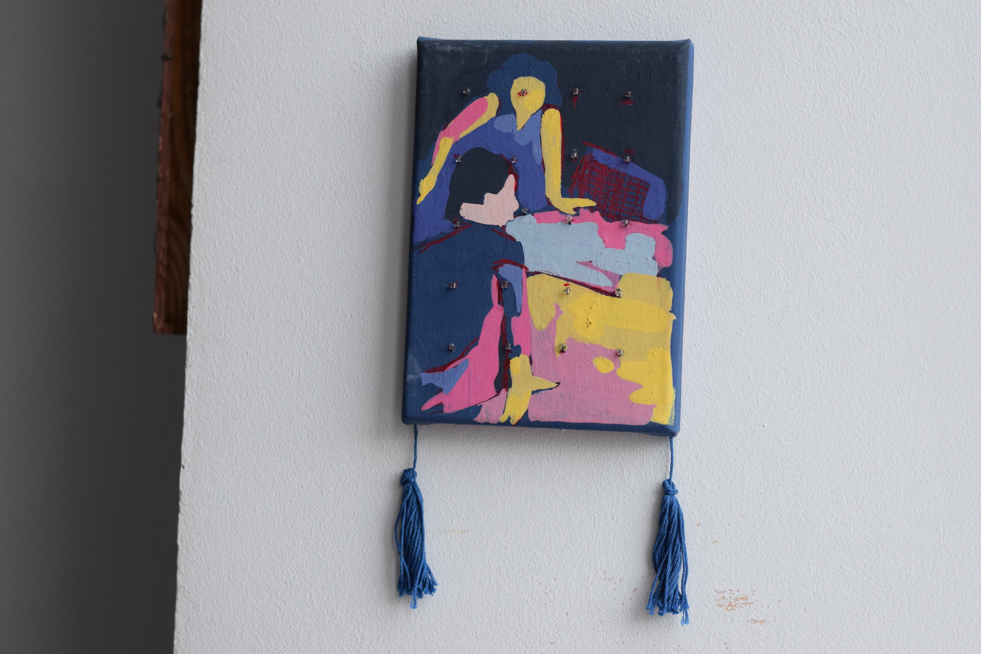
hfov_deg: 27.0
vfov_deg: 18.2
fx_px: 2044
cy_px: 327
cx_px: 490
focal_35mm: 75
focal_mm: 50
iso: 720
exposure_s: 1/60
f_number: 4
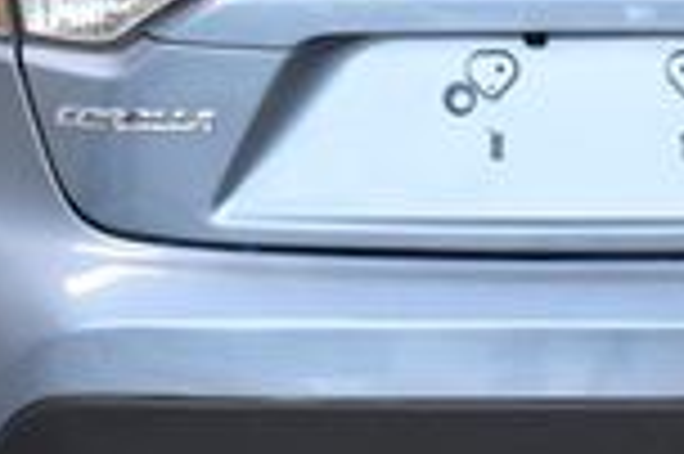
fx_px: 2638
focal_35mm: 139
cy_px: -7
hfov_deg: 14.7
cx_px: 549
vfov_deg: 9.8
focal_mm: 22
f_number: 3.5
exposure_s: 1/1000
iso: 2500
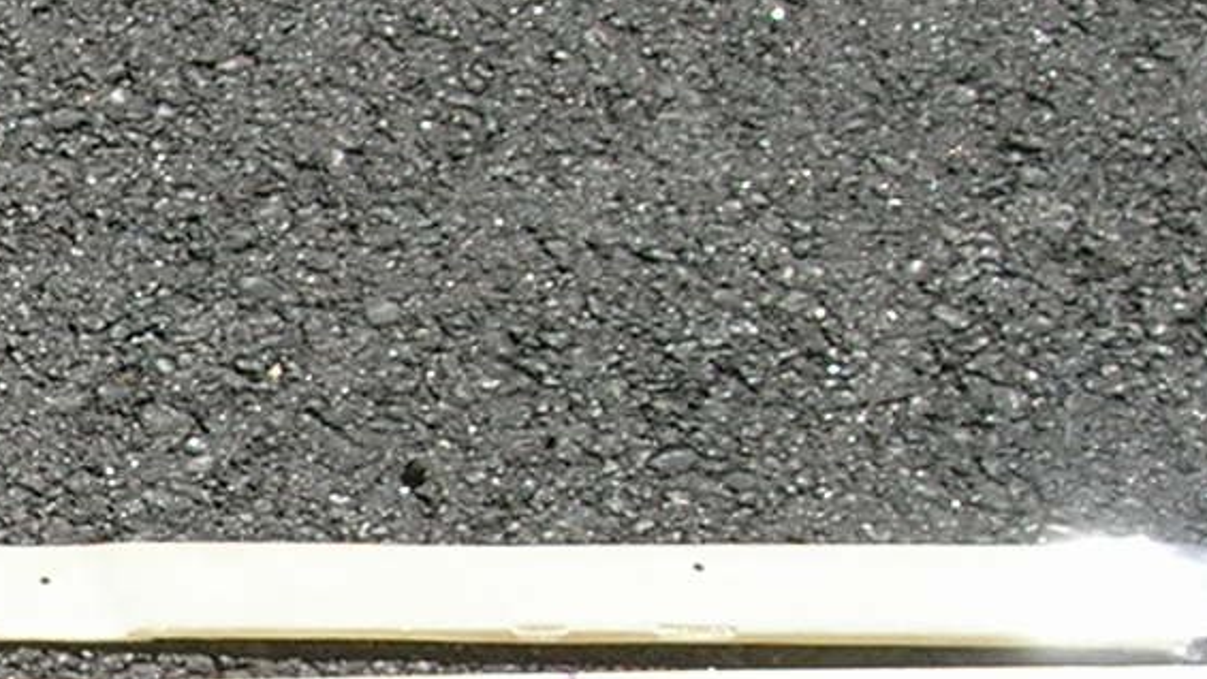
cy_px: 833
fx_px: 6082
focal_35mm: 190
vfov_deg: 6.4
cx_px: -884
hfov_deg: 10.7
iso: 64
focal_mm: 7.8
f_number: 4.8
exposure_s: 1/392
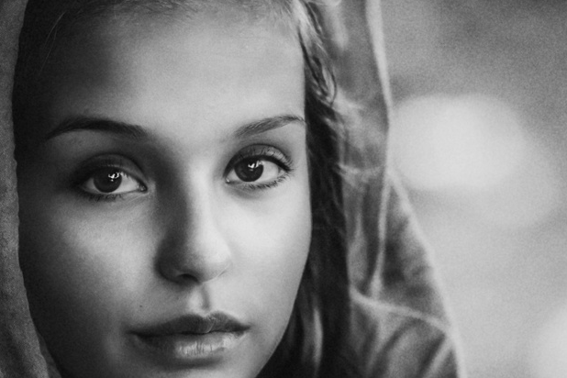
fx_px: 3241
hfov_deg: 10.0
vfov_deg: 6.7
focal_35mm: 206
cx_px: 279
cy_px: 257
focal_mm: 85
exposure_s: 1/5000
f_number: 1.8
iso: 2000
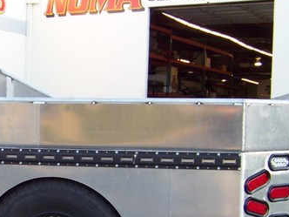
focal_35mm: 76
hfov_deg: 24.7
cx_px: 17
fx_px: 635
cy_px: 161
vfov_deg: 19.3
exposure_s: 1/80
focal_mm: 5.85
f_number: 2.8
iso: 72
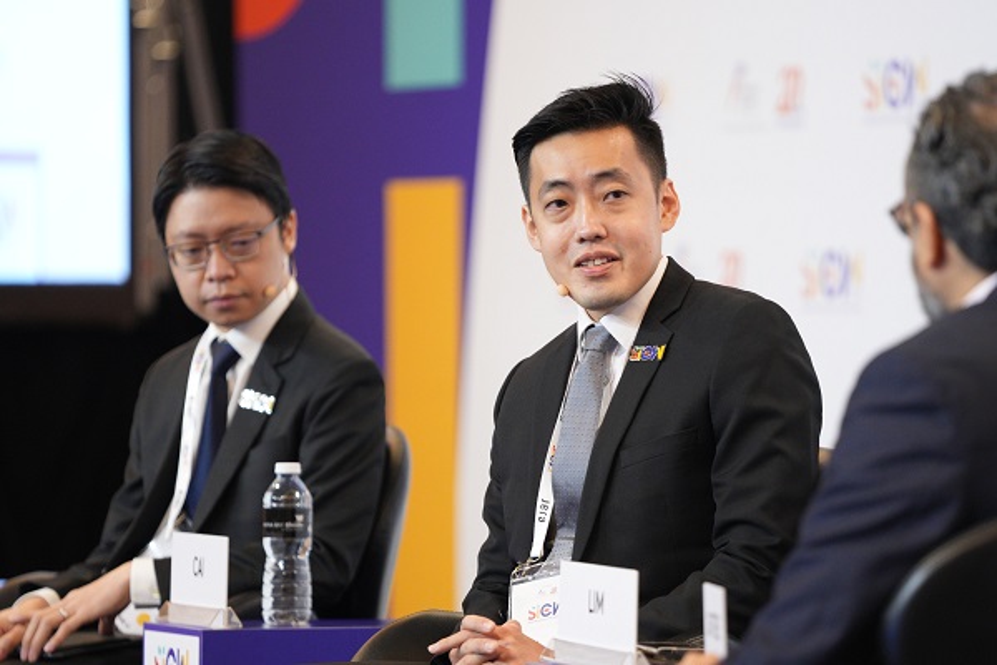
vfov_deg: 4.6
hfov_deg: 6.9
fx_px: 8308
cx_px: 498
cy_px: 332
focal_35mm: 300
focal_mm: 200
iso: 2000
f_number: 2.8
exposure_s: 1/160
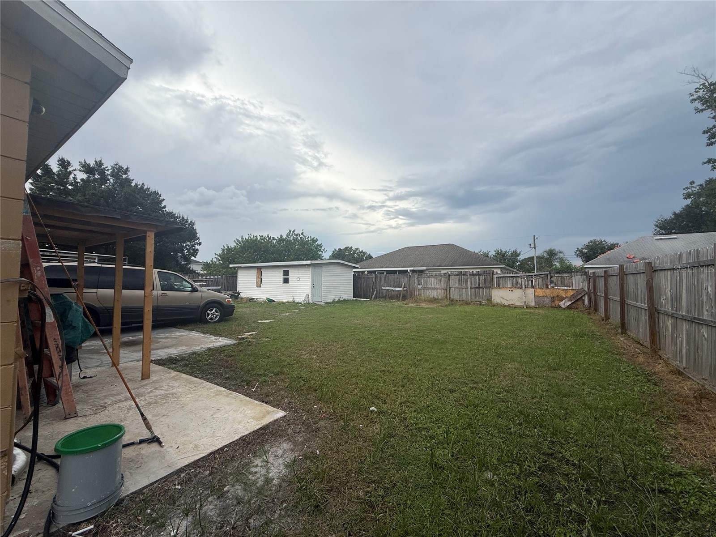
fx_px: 290
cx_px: 358
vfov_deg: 85.7
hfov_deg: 102.1
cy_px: 268
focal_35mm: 14
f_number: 2.2
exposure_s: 1/2237
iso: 50
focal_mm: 2.22
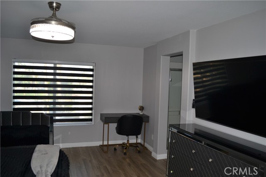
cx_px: 133
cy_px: 88
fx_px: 200
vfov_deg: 48.0
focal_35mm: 27
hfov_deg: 67.4
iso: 250
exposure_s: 1/125
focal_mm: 18
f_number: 4
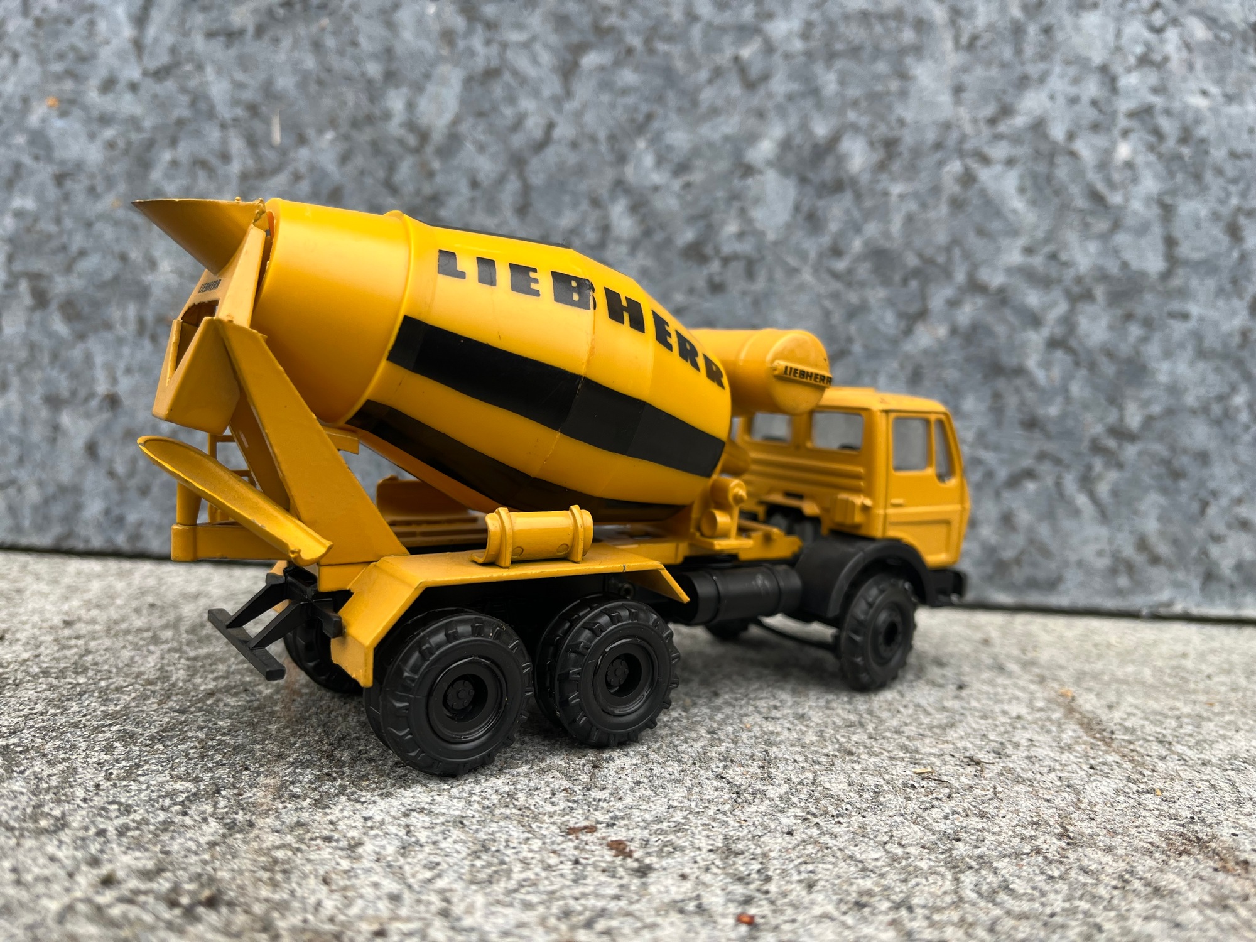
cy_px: 471
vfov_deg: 53.1
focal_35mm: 26
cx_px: 628
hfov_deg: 67.3
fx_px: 943
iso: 40
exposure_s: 1/171
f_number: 1.6
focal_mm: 5.1
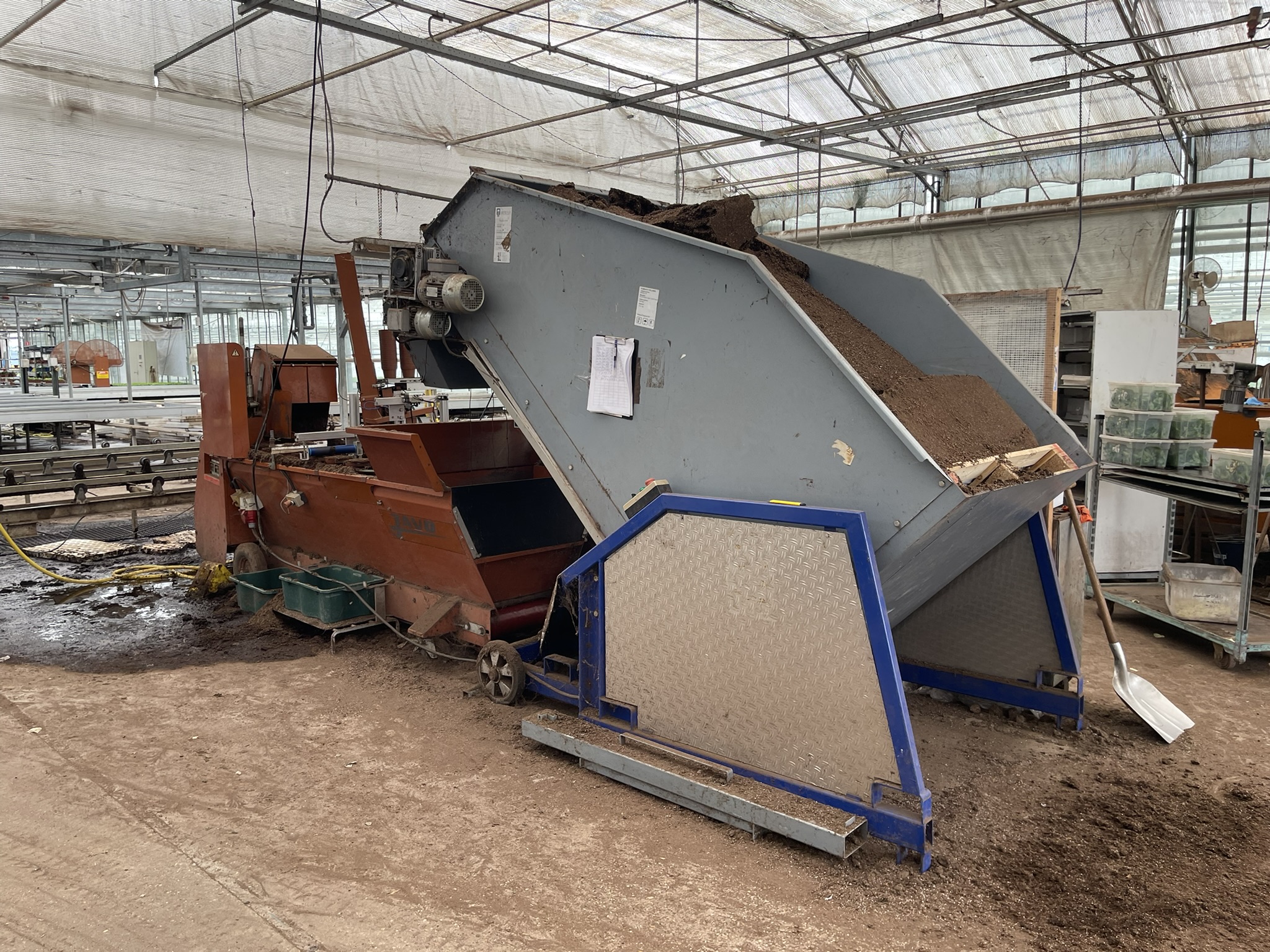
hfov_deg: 69.4
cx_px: 635
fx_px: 917
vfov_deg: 54.9
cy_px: 476
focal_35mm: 25
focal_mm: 5.1
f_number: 1.6
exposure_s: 1/121
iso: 50
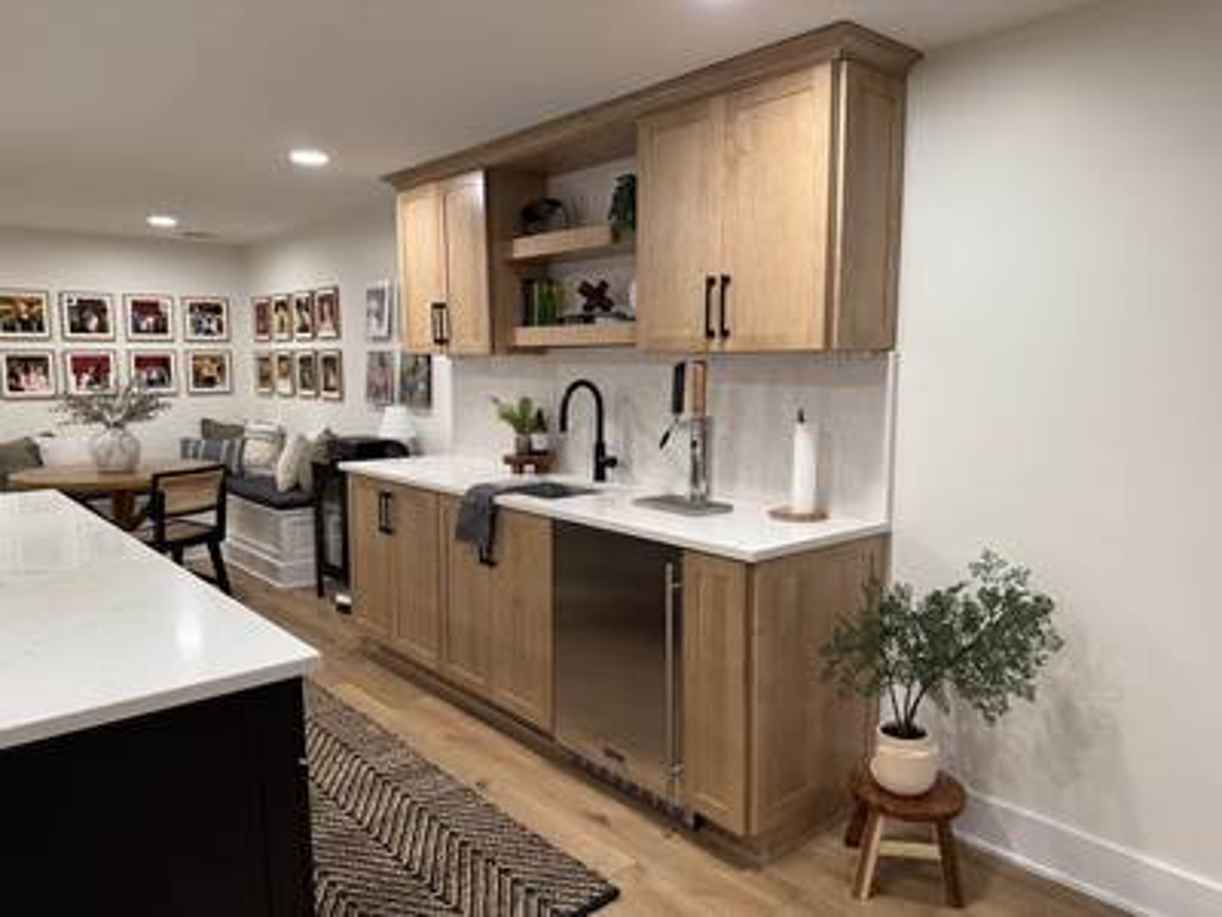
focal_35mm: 24
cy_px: 458
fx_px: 847
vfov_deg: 56.8
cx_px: 611
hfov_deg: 71.6
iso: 200
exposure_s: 1/120
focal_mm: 6.76
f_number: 1.78
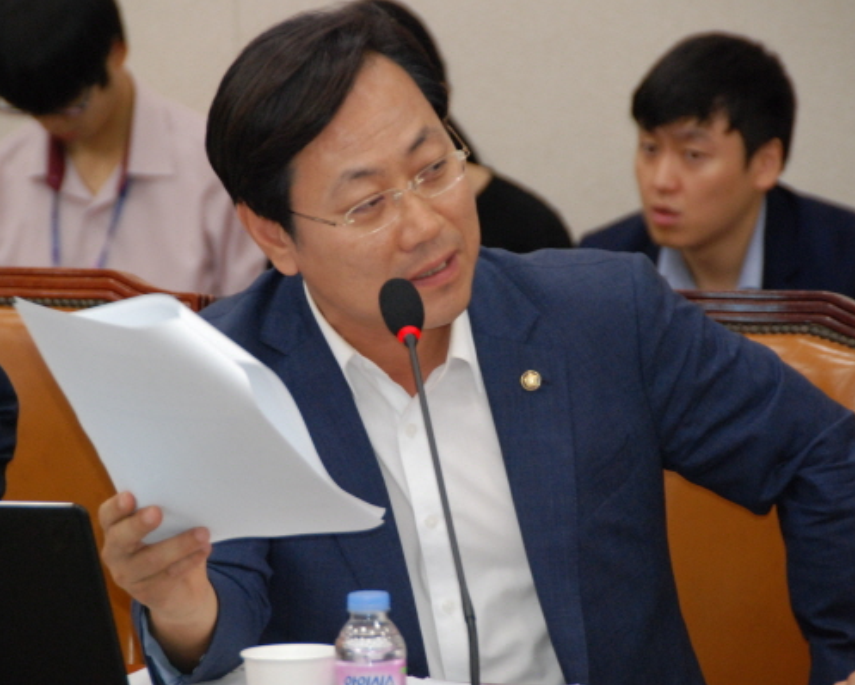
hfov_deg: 7.6
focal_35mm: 255
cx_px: 416
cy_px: 342
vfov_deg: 6.1
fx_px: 6455
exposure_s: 1/60
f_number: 5.6
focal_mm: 150
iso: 1000
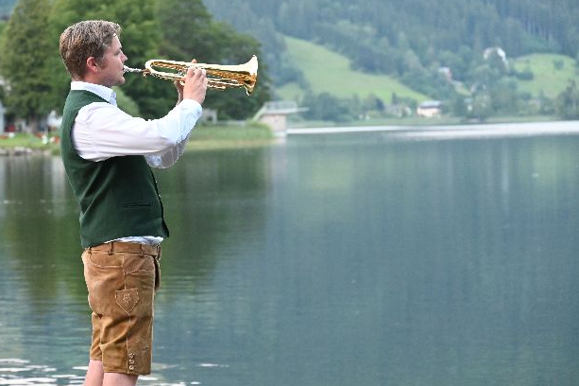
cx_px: 250
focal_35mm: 146
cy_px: 168
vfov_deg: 9.4
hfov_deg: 14.1
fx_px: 2340
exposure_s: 1/160
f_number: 5
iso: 3600
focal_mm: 85
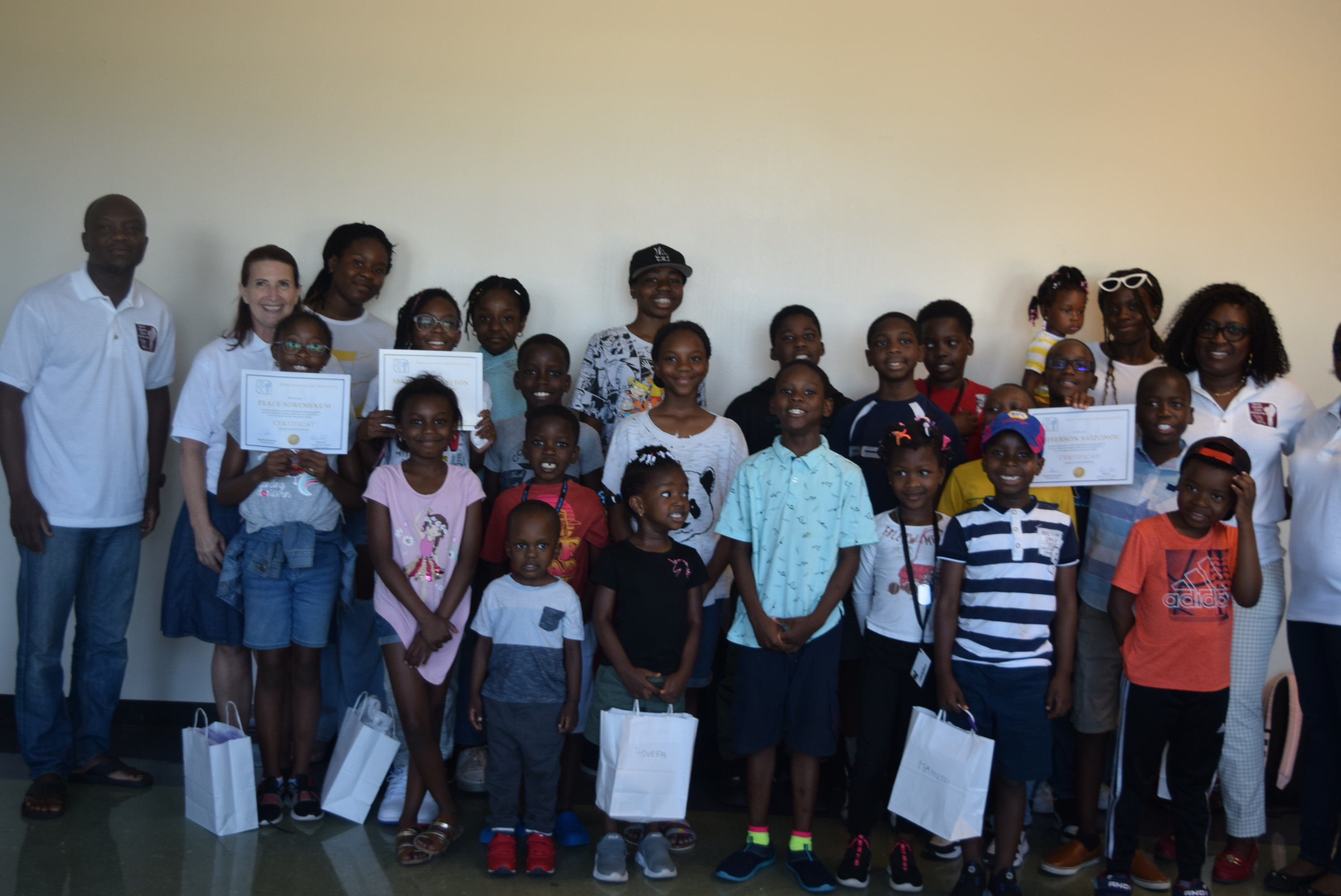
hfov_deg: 44.9
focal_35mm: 44
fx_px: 1622
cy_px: 448
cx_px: 670
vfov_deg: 30.9
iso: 400
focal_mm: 29
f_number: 4.2
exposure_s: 1/80
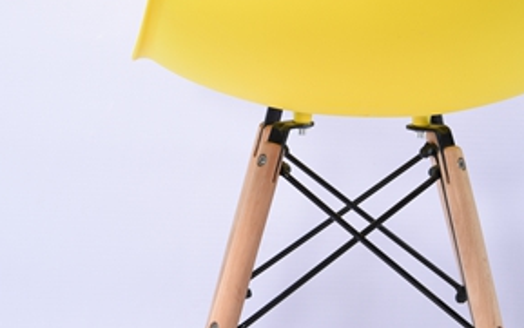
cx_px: 346
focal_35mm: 175
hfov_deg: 11.9
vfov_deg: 7.5
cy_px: 109
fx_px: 2501
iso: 125
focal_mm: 62
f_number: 4.5
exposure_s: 1/60
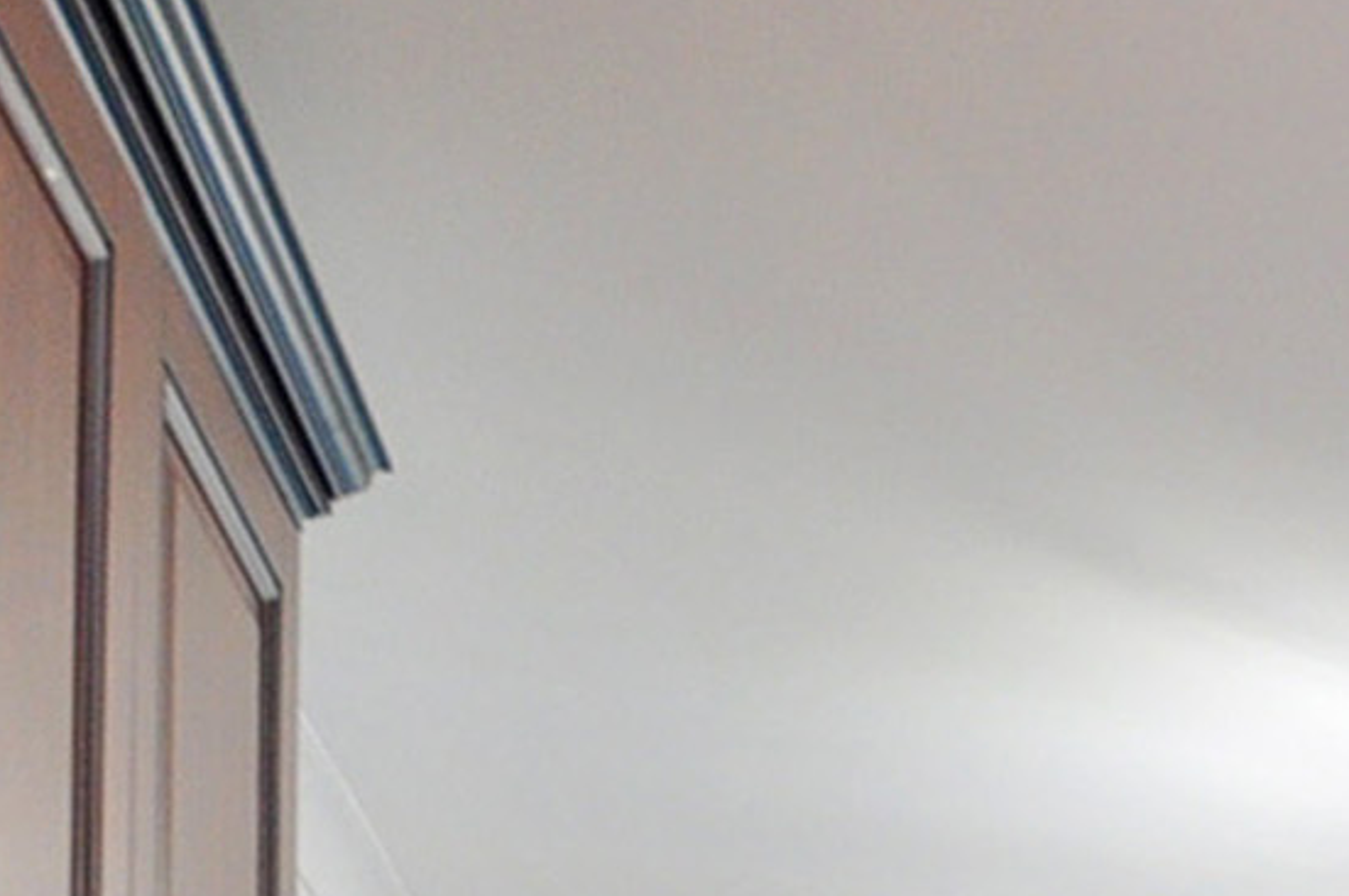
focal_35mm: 79
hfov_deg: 19.8
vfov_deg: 13.6
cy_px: 1990
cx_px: 2345
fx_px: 2957
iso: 640
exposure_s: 1/40
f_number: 4.5
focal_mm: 10
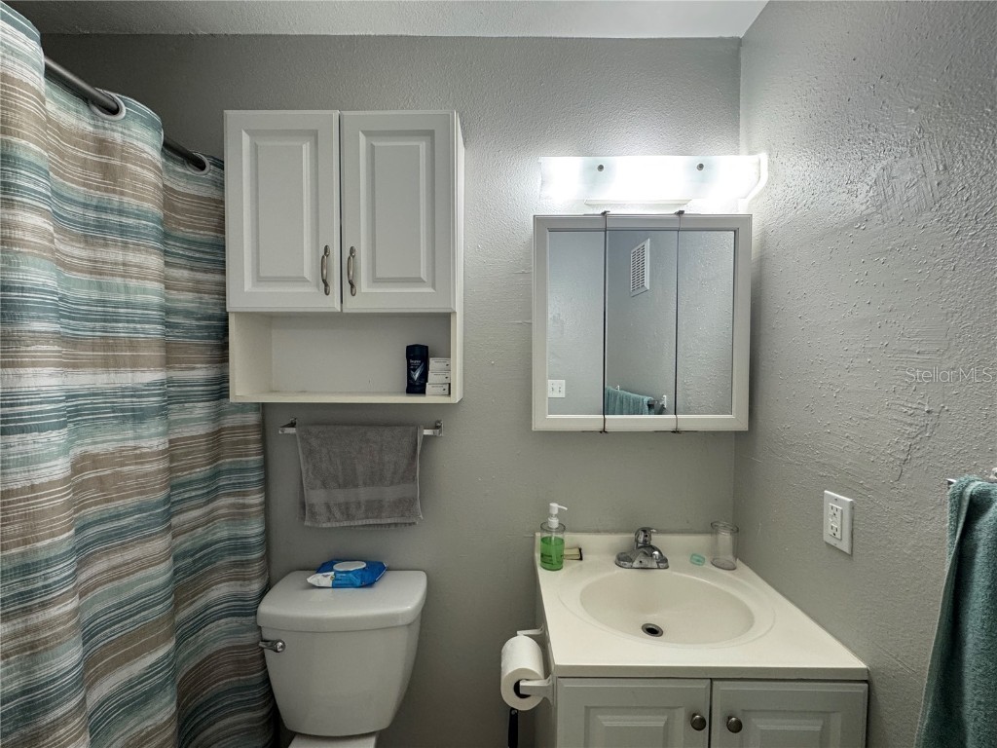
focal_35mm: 14
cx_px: 498
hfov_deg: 102.1
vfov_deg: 85.7
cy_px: 374
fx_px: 403
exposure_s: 1/120
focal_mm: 2.22
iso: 200
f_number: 2.2
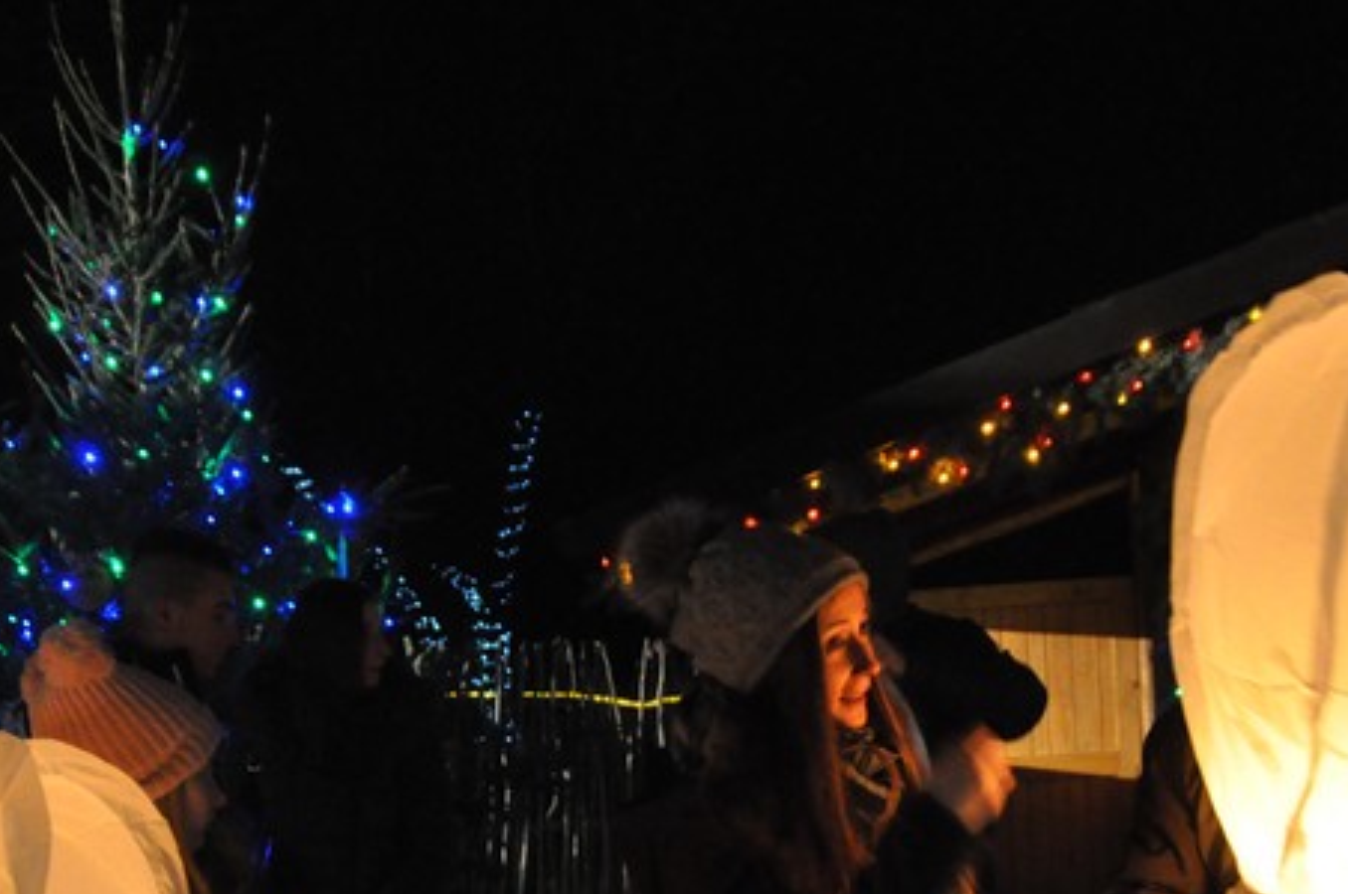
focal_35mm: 49
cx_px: 671
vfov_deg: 26.8
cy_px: 752
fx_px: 1832
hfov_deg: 40.4
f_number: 3.5
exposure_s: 1/25
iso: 3200
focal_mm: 18
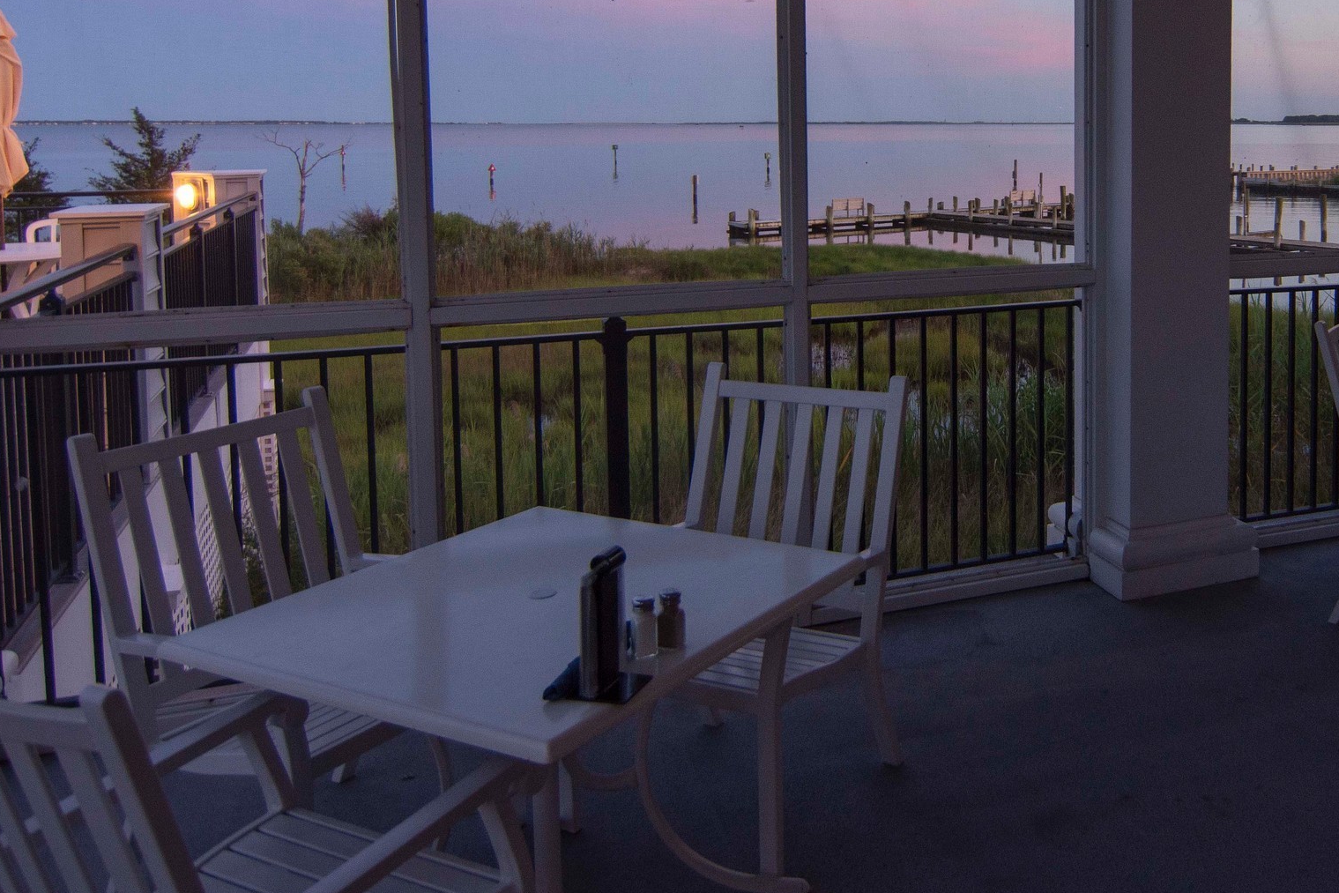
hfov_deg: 56.0
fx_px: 1190
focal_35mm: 32
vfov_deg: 39.7
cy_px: 198
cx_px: 995
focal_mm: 12
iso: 500
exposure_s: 1/25
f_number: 4.5
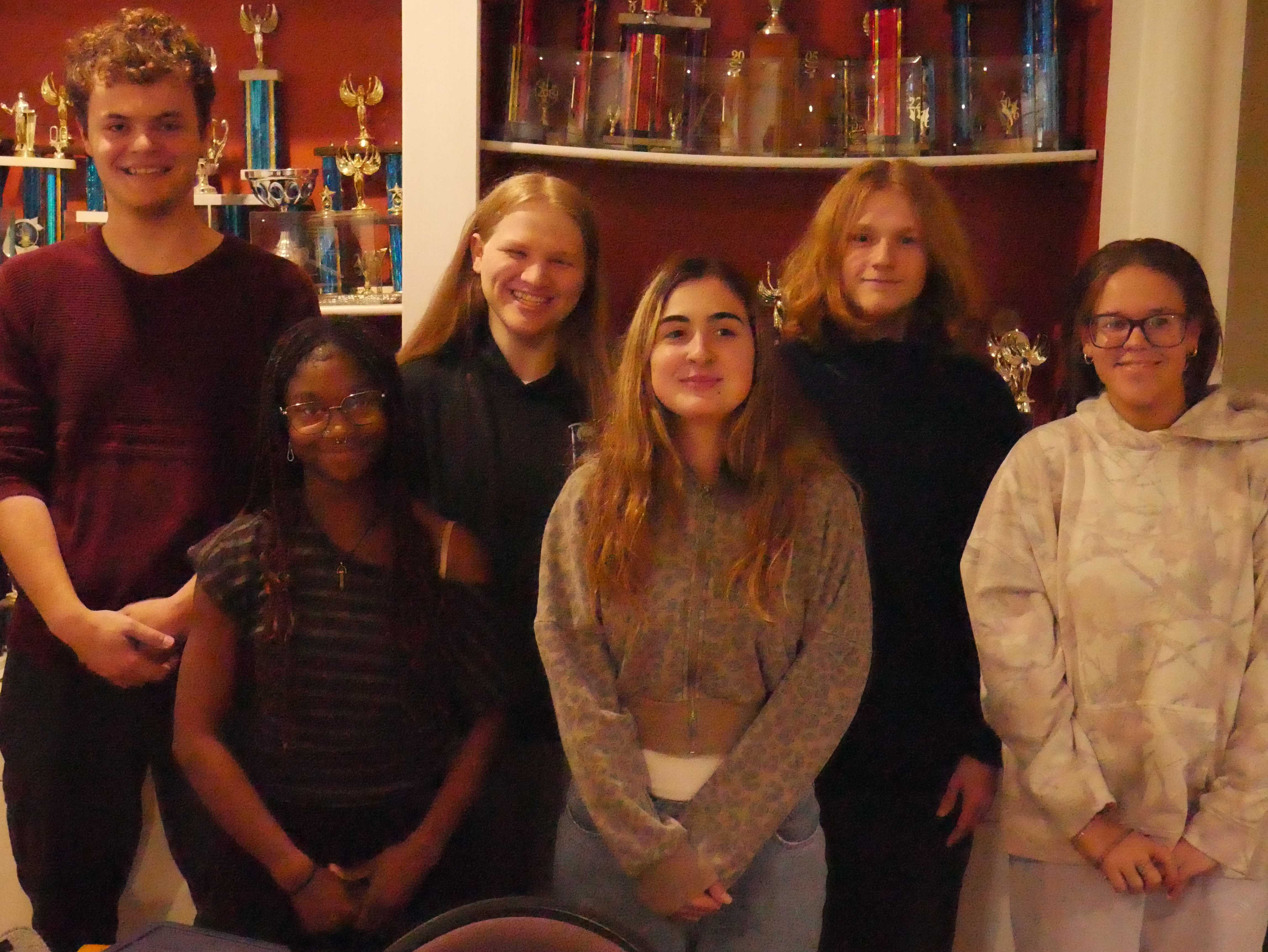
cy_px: 476
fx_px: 1686
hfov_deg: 41.2
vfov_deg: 31.5
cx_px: 634
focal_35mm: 46
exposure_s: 1/125
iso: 25600
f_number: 5.6
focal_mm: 23
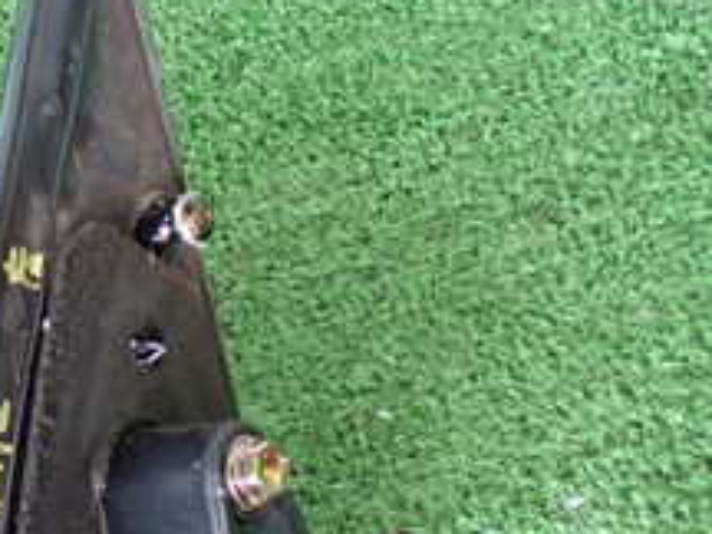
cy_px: 409
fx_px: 2057
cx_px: -274
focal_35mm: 100
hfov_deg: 18.0
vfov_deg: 14.7
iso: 400
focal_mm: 6.37
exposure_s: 1/40
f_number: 2.5
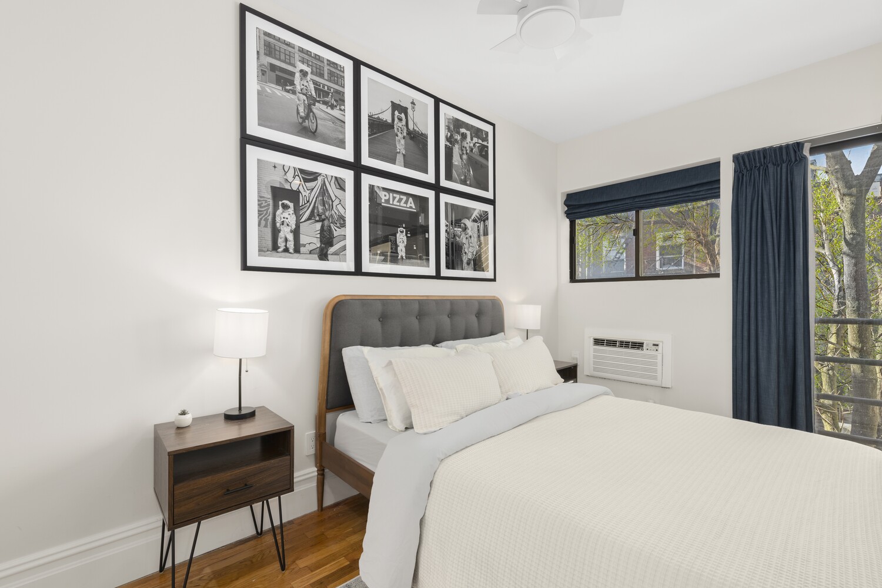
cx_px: 441
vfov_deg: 73.7
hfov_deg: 96.7
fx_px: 392
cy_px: 294
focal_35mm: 16
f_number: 11
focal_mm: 16
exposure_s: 1/1.25
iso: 320
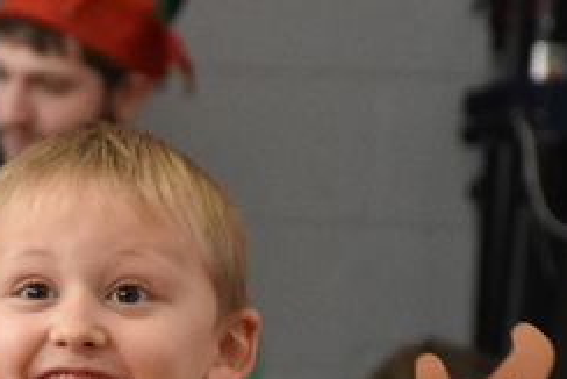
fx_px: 11126
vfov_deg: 1.9
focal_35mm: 706
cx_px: -144
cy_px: 738
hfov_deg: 2.9
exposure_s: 1/500
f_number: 5.6
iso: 4000
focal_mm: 112
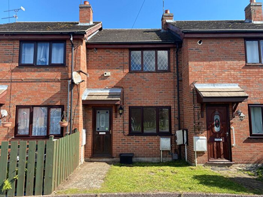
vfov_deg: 53.1
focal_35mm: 26
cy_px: 98
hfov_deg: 67.3
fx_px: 198
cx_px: 132
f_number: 1.8
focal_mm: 4.25
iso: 32
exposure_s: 1/973
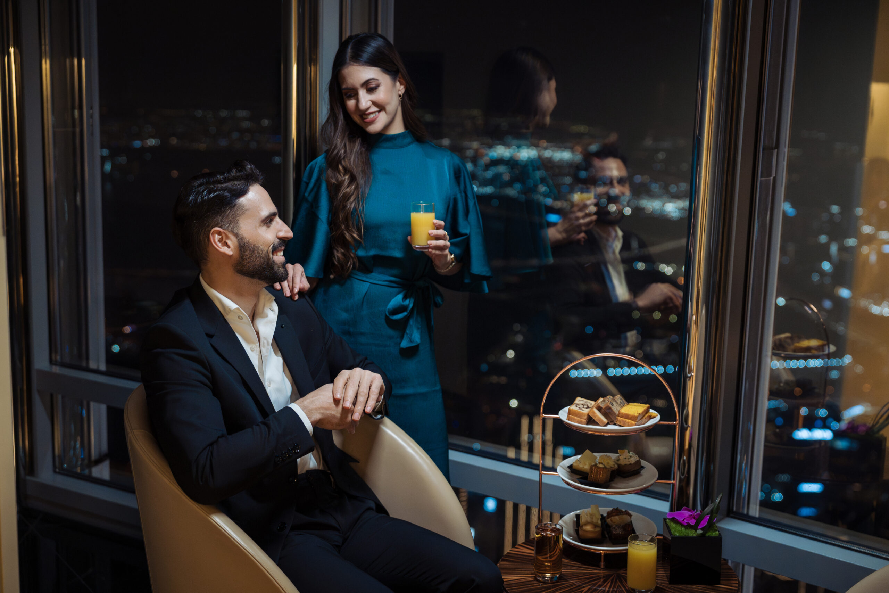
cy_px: 296
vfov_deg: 29.2
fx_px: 1136
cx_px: 444
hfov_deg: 42.7
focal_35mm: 46
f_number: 2.8
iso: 3200
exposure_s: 1/160
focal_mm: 46
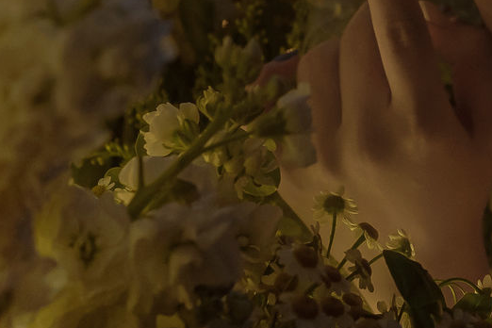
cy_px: -35
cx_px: 637
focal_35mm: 161
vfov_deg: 8.5
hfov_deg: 12.4
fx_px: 2200
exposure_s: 1/40
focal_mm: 35
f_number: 3.5
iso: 640
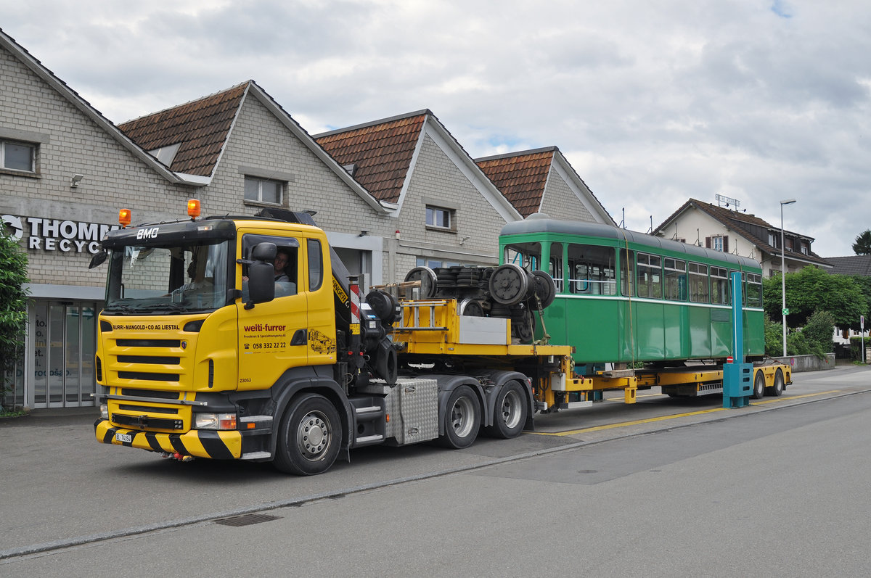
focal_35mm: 36
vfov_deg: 36.8
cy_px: 289
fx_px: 870
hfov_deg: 53.2
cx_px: 436
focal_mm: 24
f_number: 5
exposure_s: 1/800
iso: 200
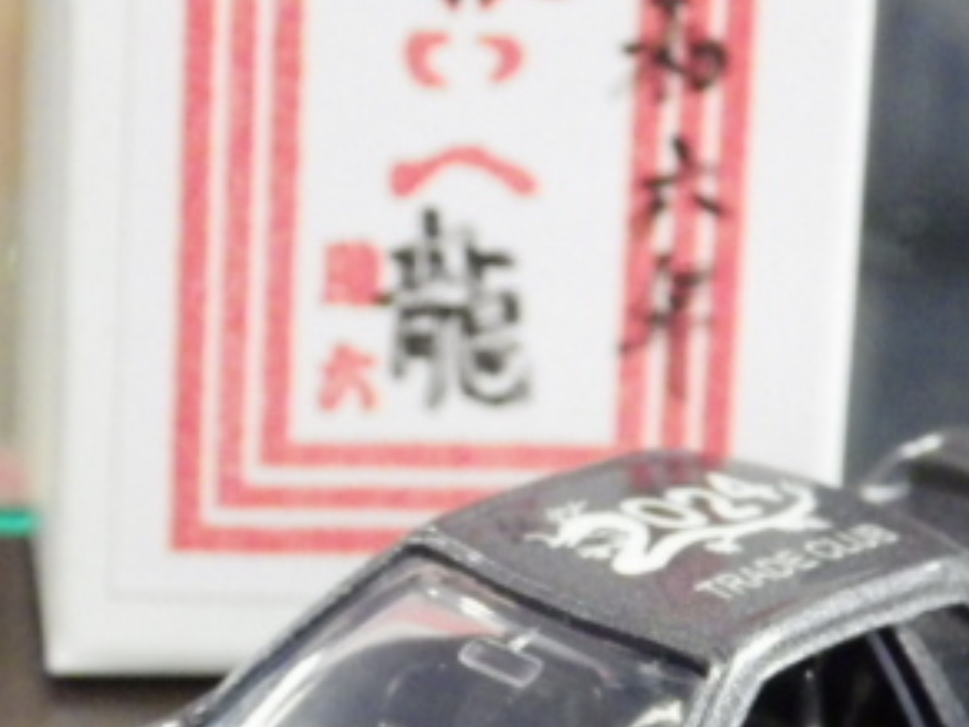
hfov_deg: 8.8
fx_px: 6326
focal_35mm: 226
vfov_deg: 6.6
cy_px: 671
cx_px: 418
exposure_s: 1/30
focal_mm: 18.4
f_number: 4.6
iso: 1600
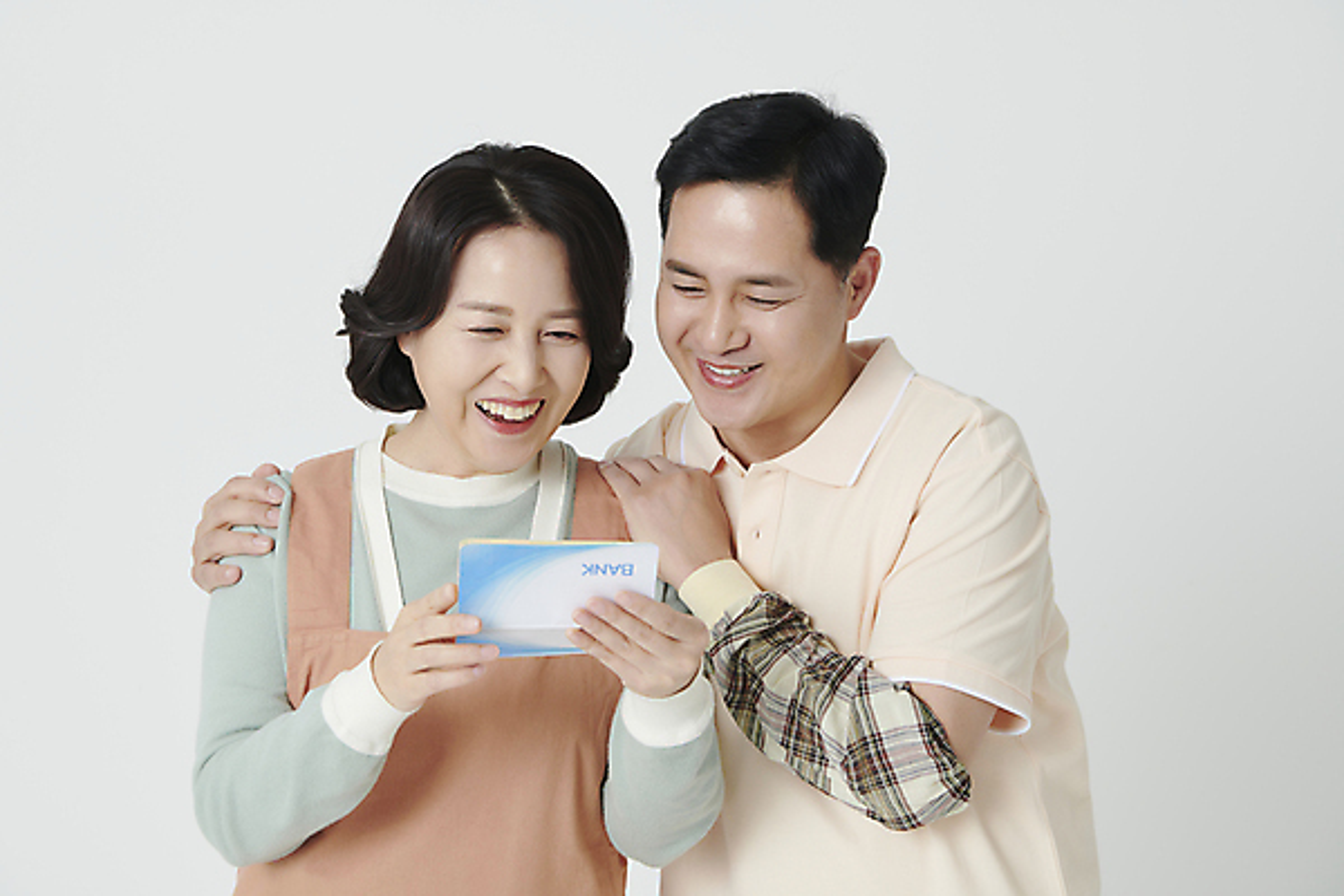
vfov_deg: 19.5
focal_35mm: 70
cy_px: 448
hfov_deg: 28.8
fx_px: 2613
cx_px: 672
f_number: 11
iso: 80
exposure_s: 1/125
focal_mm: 70
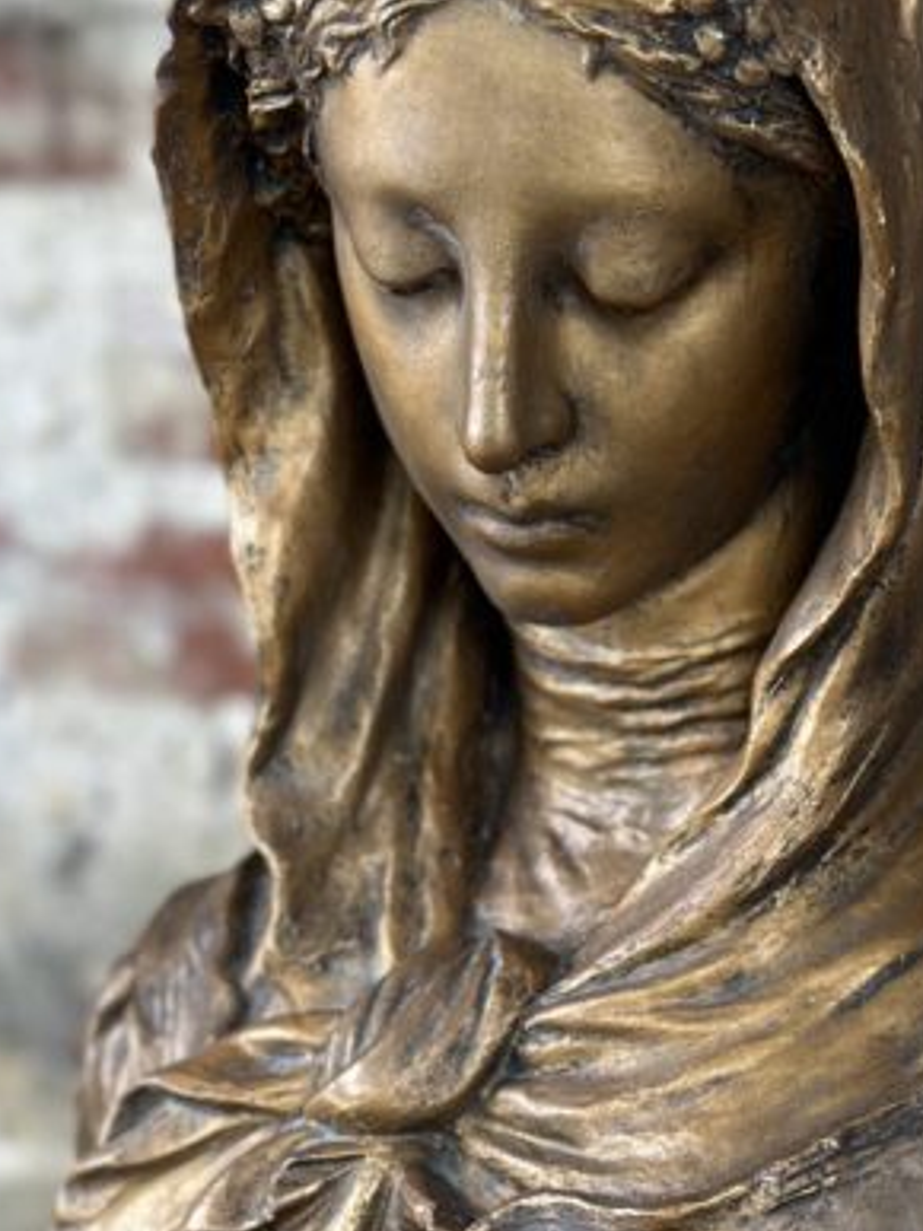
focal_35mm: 127
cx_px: 764
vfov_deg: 15.4
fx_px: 4518
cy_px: 1056
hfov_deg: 11.6
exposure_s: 1/50
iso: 100
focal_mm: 6.86
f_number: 1.78
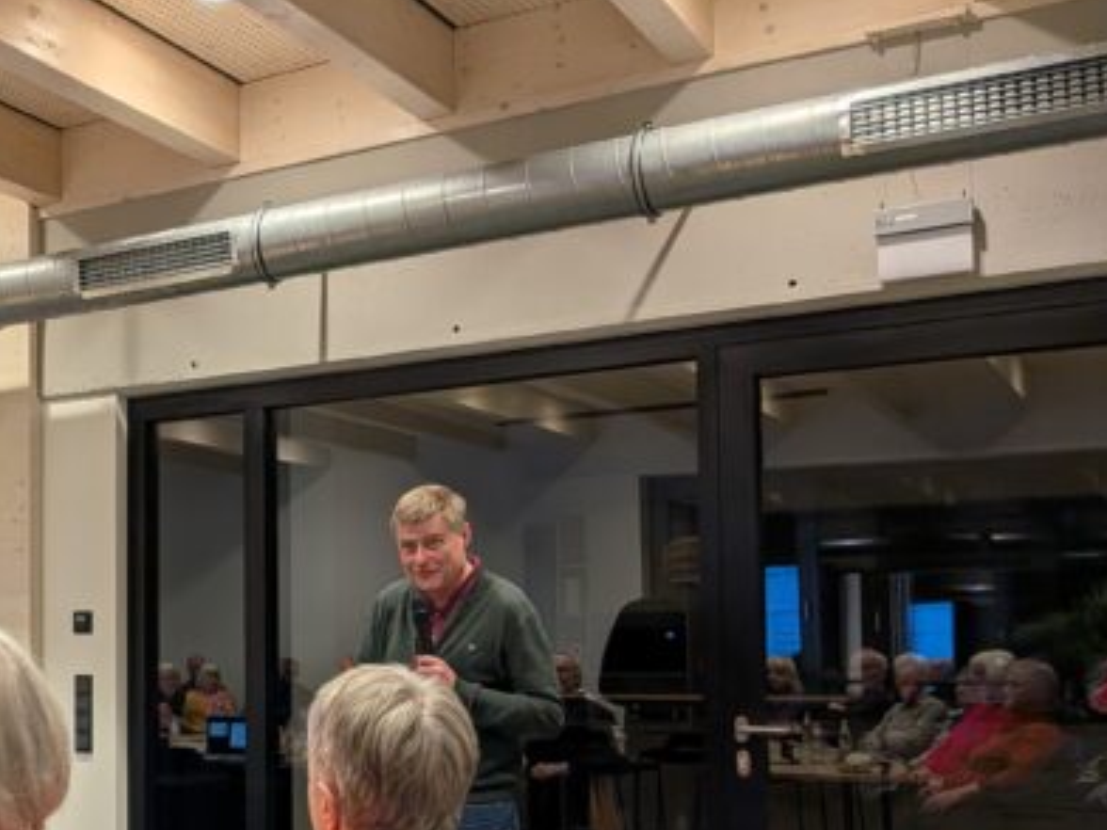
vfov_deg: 30.6
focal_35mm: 47
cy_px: 567
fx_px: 1503
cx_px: 82
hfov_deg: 37.4
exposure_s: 1/259
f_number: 1.7
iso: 26
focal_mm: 4.53
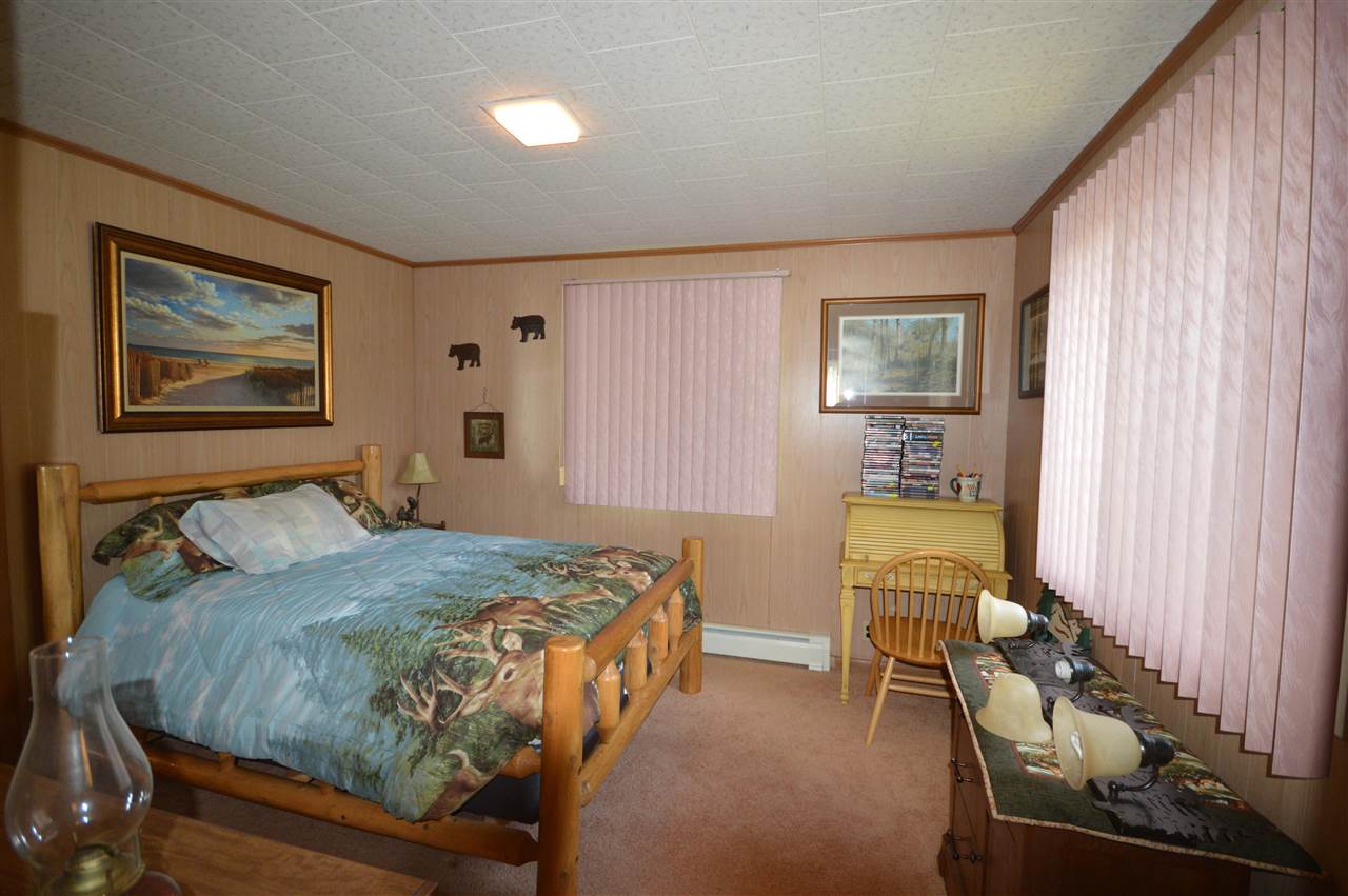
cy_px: 448
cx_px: 674
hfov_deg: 100.4
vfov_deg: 77.2
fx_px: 561
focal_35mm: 15
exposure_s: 1/60
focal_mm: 10
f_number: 4
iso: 800
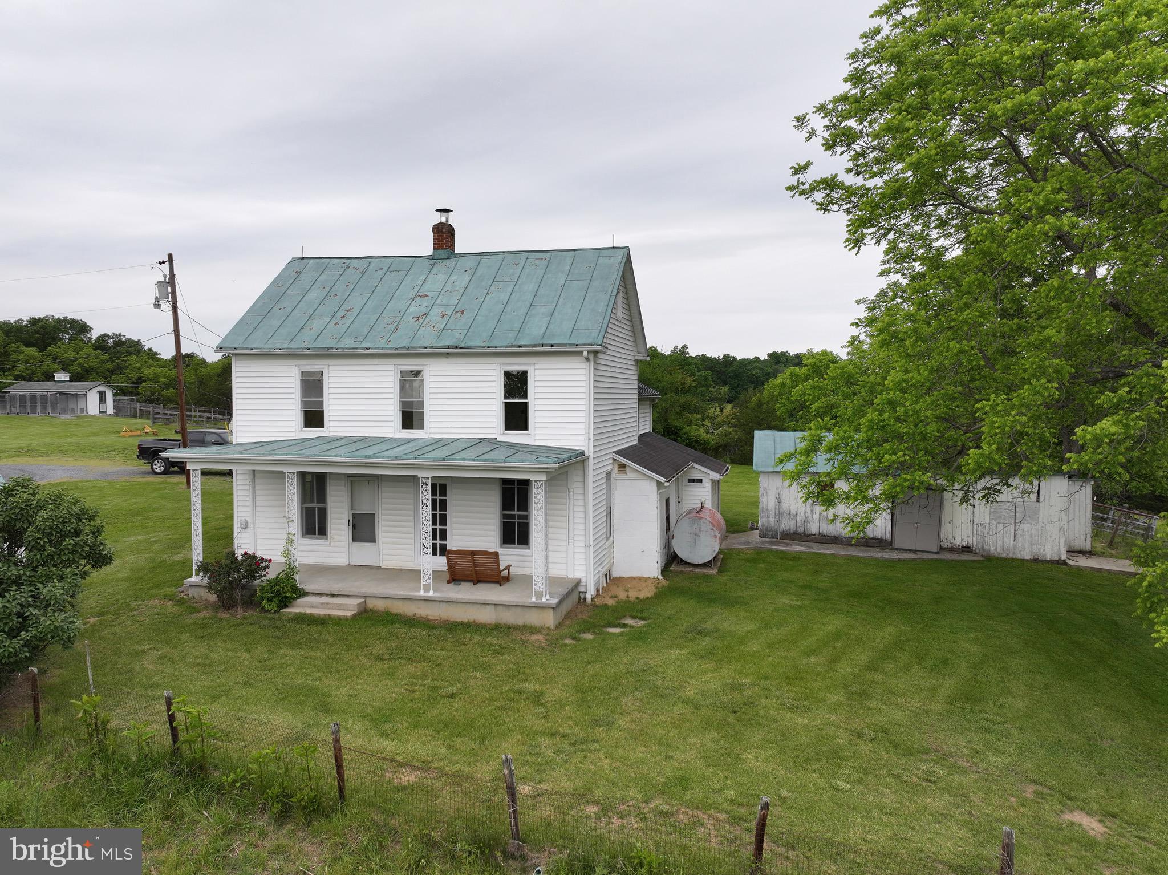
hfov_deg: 71.6
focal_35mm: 24
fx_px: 809
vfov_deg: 56.8
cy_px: 438
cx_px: 584
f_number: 2.8
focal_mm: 12.29
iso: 100
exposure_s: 1/100
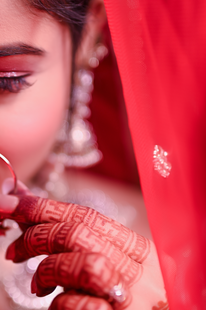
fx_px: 851
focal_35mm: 99
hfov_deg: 13.7
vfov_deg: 20.6
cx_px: 18
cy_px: 179
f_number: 1.8
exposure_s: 1/200
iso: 250
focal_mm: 50
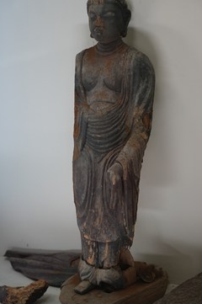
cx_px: 106
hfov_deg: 14.8
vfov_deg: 22.2
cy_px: 140
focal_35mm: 92
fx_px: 776
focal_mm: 83
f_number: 4
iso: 1600
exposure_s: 1/160
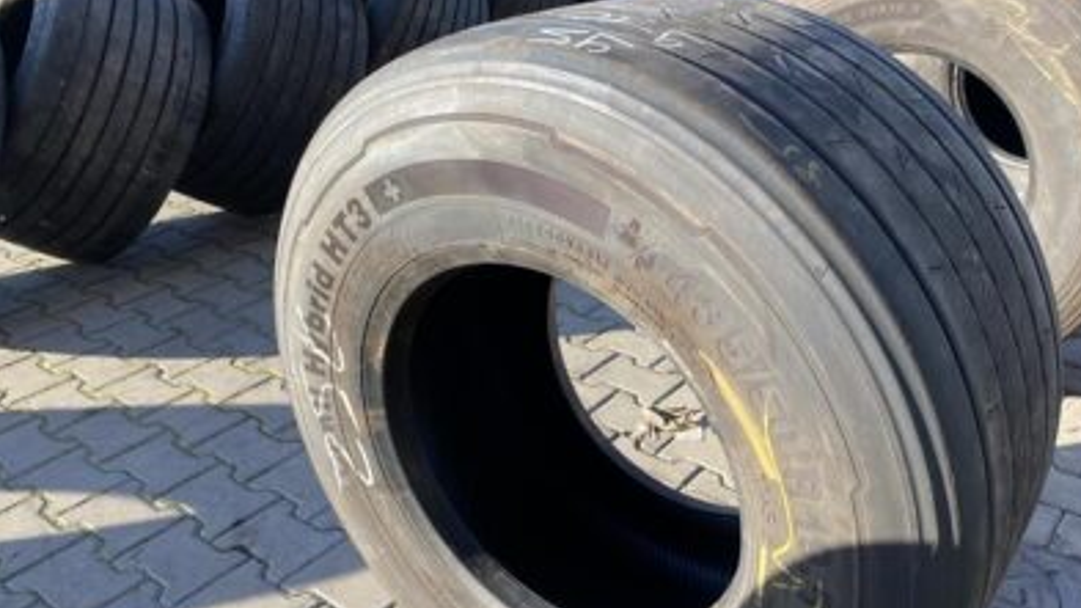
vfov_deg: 37.3
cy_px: 417
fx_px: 889
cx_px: 586
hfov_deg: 62.5
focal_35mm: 31
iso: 32
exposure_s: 1/314
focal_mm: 4.25
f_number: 1.8
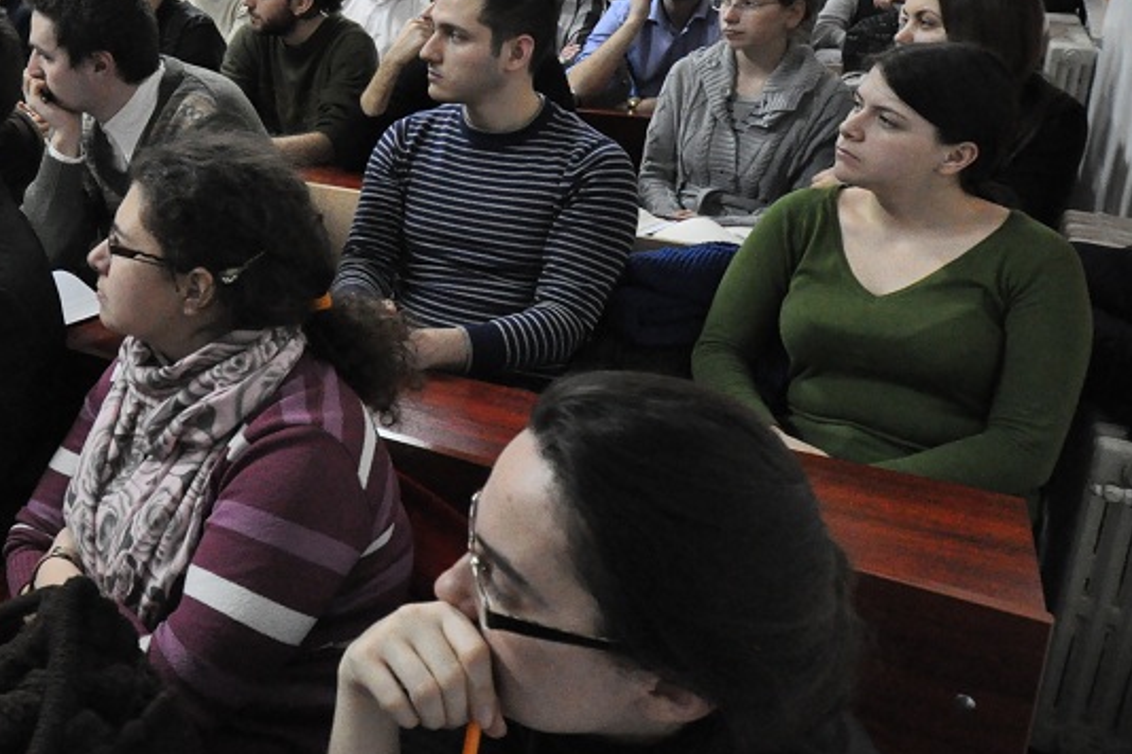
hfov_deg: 53.5
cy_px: 177
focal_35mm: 33
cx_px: 223
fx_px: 1033
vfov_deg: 38.9
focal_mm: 13
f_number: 3.8
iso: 3200
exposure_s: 1/50
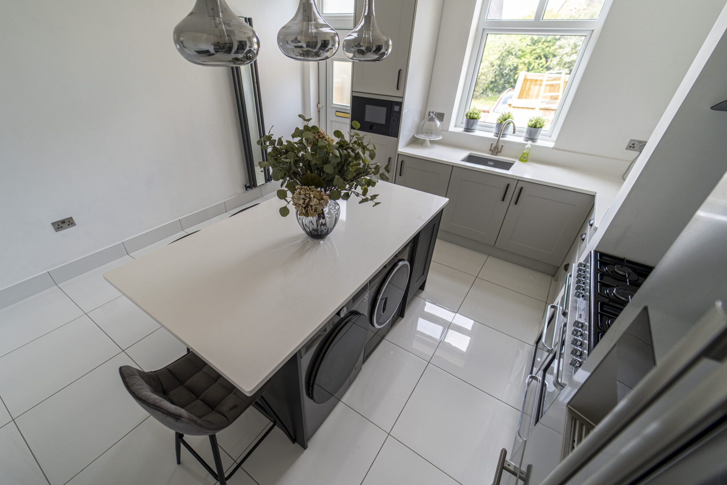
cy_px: 260
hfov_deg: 100.2
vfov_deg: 77.2
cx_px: 340
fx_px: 303
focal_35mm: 15
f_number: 2.8
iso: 160
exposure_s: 1/125
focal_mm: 14
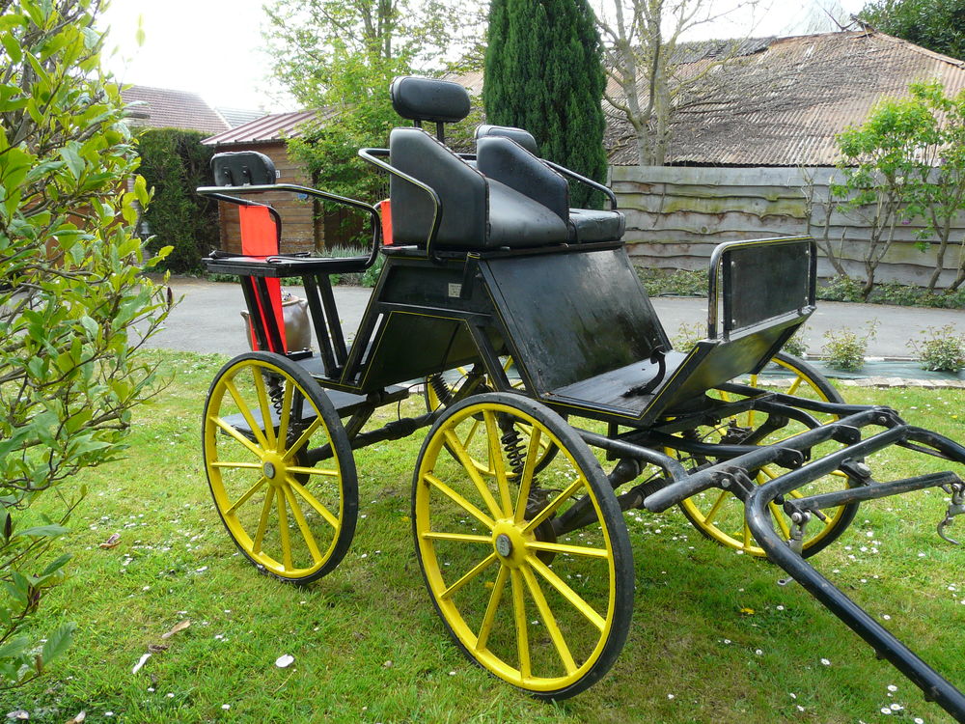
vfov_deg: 49.7
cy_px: 362
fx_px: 781
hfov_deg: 63.4
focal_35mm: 28
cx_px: 482
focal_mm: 4.6
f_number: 4
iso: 100
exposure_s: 1/125
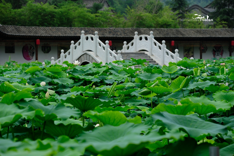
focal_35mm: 130
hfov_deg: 15.8
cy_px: 78
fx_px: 845
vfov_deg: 10.5
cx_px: 117
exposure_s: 1/1000
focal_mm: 130
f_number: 5.6
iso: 320
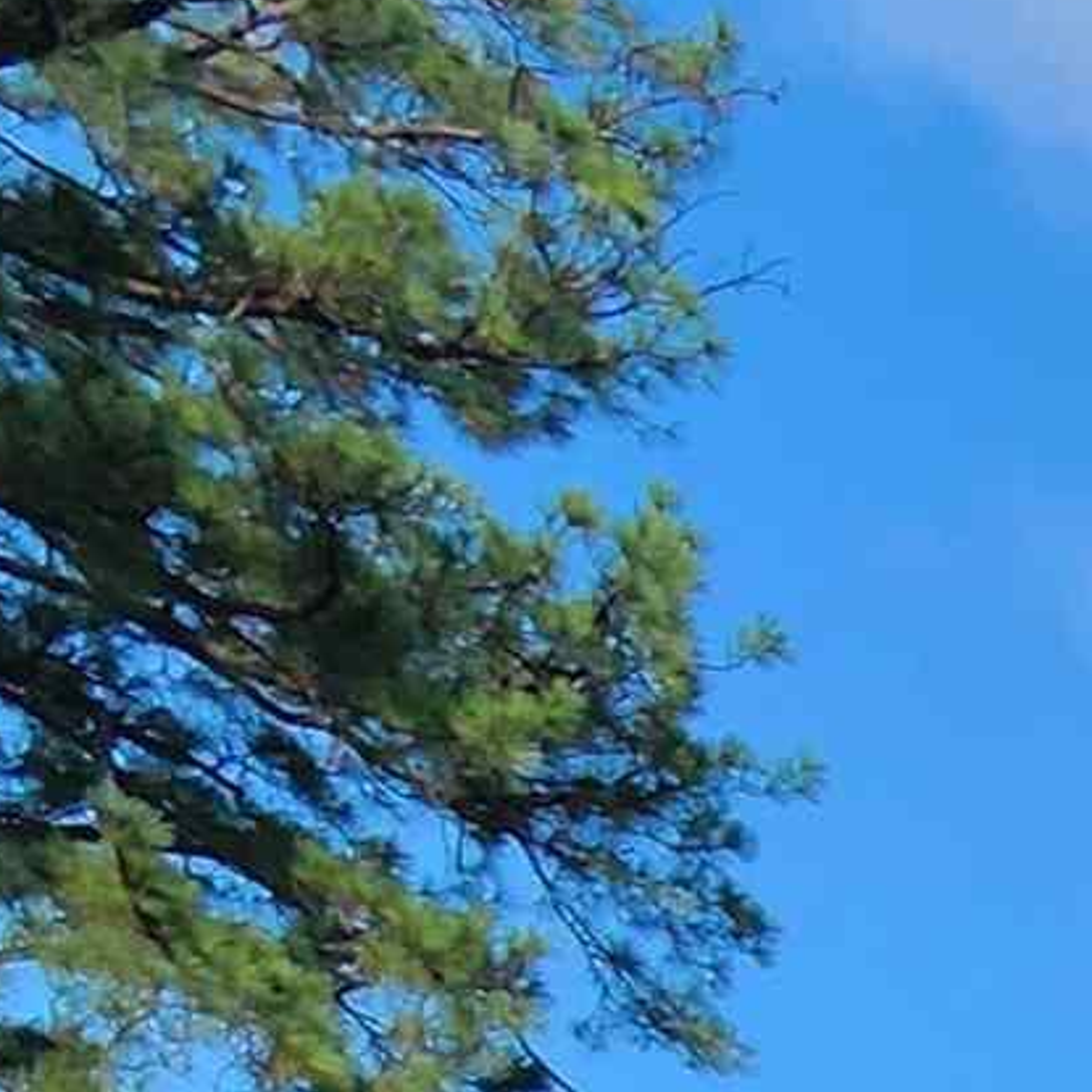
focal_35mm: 85
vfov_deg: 13.6
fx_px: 3034
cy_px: 2737
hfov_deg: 11.3
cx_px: 3329
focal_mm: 2.2
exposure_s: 1/601
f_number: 2.2
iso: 50
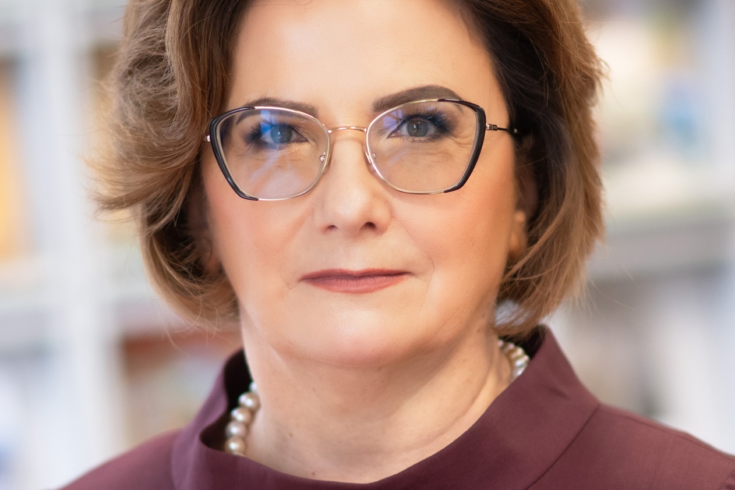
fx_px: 4125
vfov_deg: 6.8
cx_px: 342
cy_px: 279
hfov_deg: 10.2
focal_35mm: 202
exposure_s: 1/400
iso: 1000
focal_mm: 85
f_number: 1.8
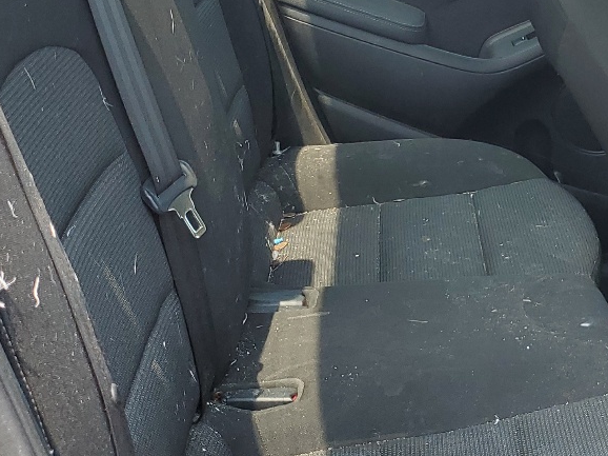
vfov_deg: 20.3
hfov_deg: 26.1
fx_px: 1264
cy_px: 132
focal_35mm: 72
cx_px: 551
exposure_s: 1/500
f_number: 1.5
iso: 50
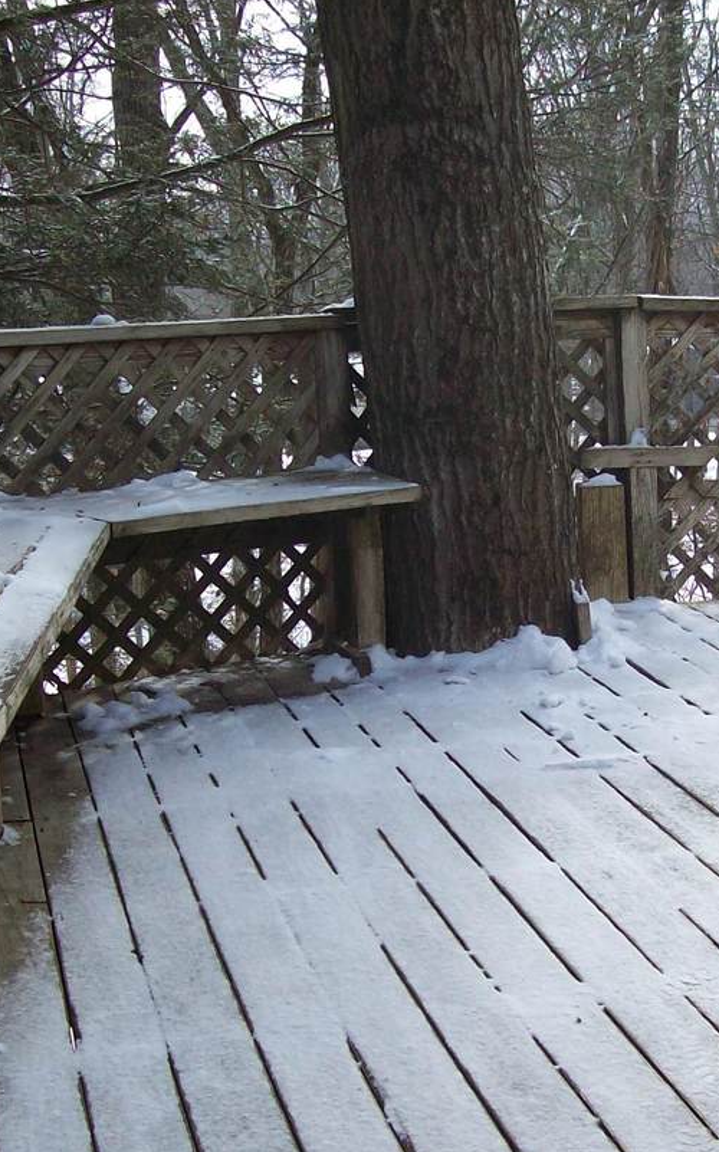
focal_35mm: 61
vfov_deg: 33.4
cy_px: 685
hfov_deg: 21.1
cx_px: 522
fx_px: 1914
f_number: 2.7
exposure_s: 1/369
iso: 80
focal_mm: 6
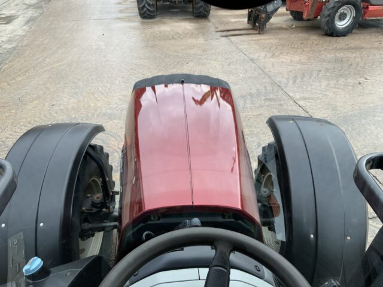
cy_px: 144
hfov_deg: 61.7
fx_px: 321
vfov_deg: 48.2
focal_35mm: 29
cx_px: 192
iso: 20
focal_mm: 3
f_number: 1.8
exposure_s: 1/122
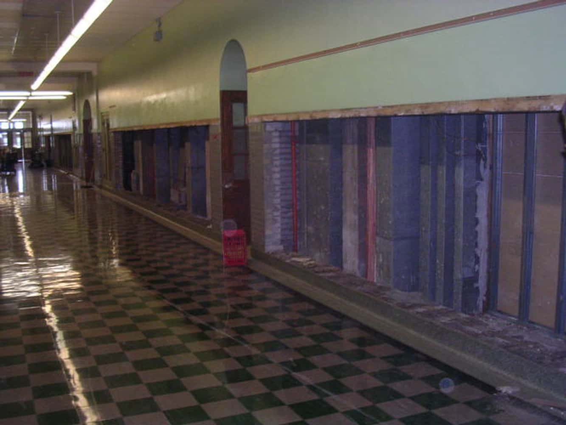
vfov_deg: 37.7
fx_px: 621
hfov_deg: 49.0
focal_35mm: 38
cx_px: 283
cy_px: 212
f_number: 2.8
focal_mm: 5.8
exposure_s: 1/60.1
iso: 400
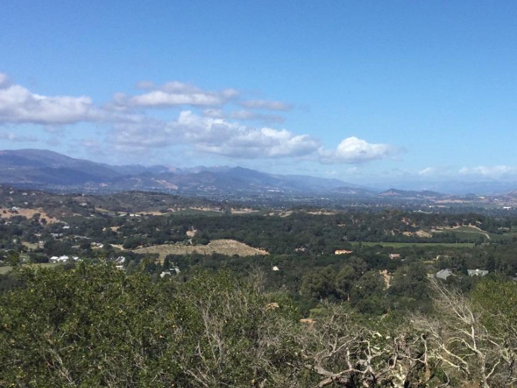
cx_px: 396
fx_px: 837
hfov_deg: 33.6
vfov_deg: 26.1
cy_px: 219
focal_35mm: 56
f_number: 2.4
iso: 25
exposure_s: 1/1404
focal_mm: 3.3
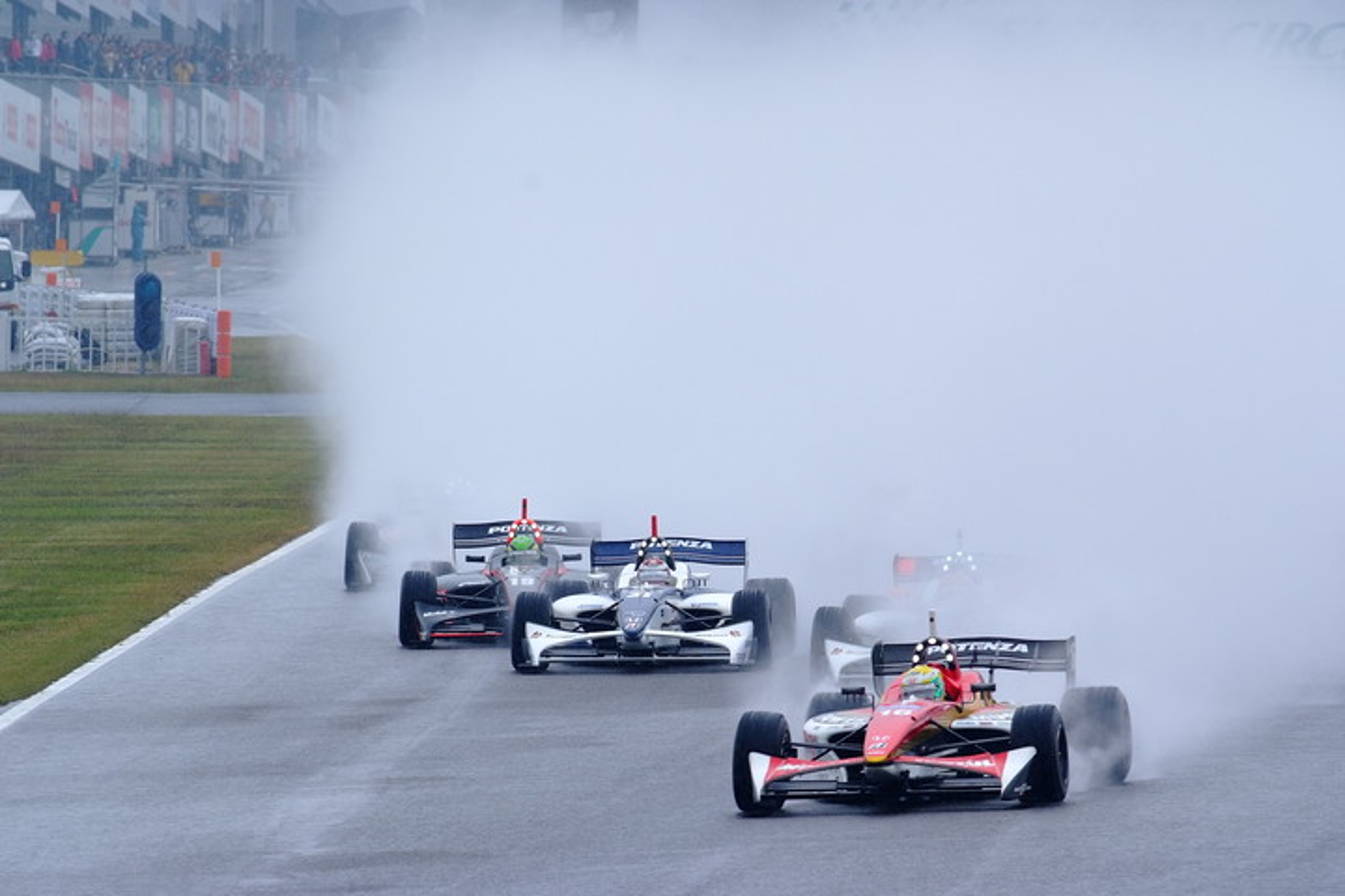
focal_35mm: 450
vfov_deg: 3.1
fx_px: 16811
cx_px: 672
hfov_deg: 4.6
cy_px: 448
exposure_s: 1/500
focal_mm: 300
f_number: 8
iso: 400
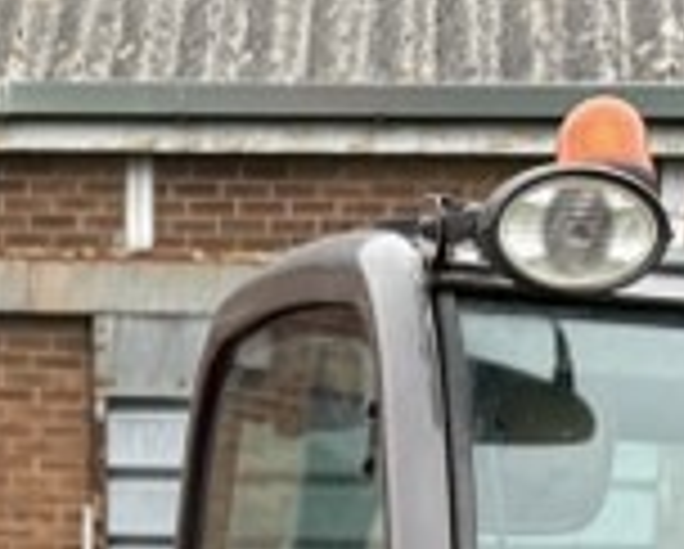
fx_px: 2493
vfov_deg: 10.9
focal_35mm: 123
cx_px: 225
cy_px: 1269
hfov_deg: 15.6
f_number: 1.78
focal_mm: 6.76
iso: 80
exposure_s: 1/121
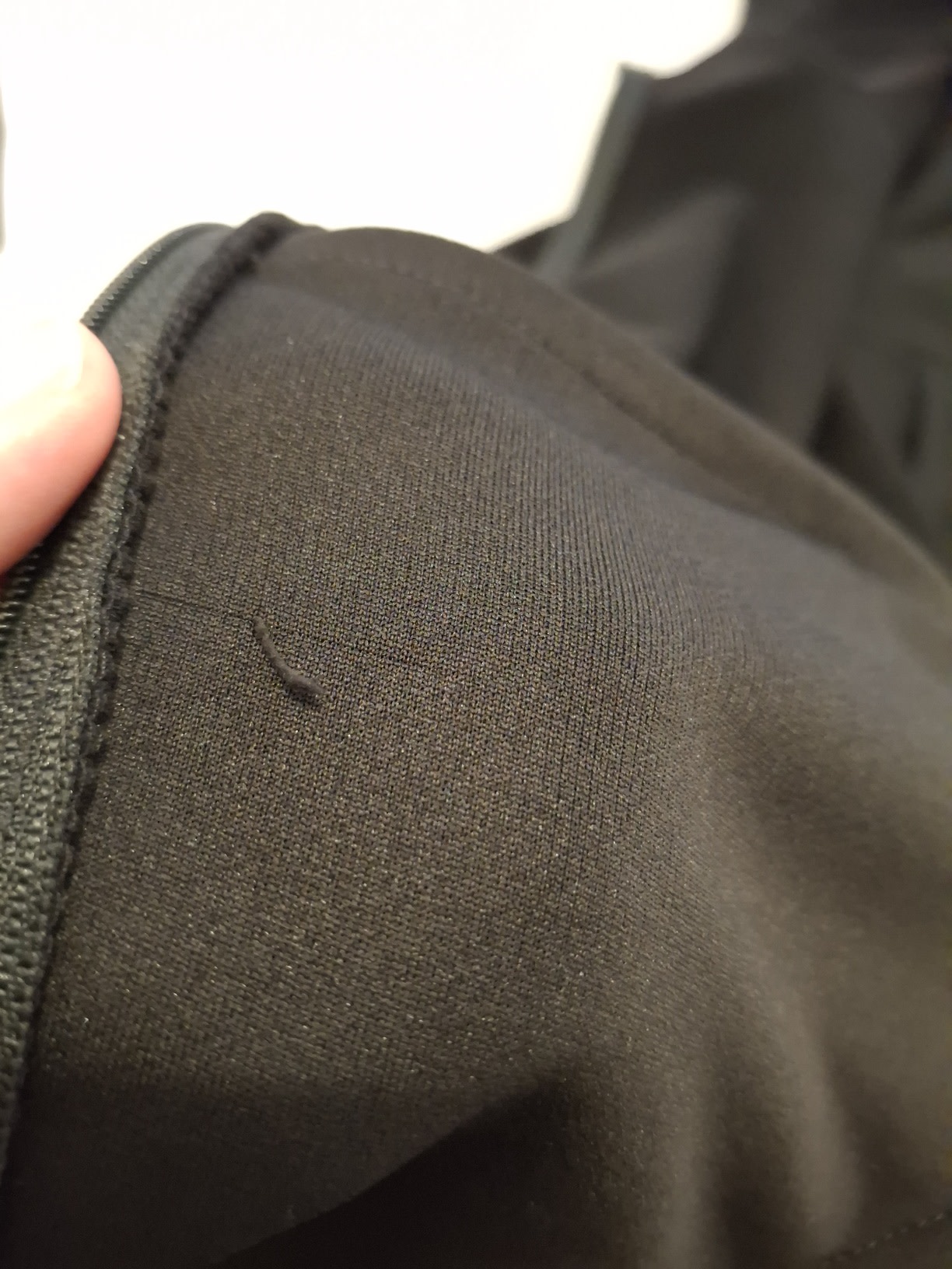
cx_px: 476
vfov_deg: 69.4
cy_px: 634
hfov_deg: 54.9
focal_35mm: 25
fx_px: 917
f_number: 1.8
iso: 1600
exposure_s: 1/20
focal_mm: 4.7
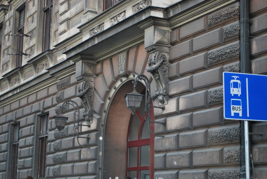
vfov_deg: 16.6
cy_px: 90
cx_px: 134
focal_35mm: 82
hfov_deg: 24.6
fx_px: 613
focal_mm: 55
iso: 200
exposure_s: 1/60
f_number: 5.6
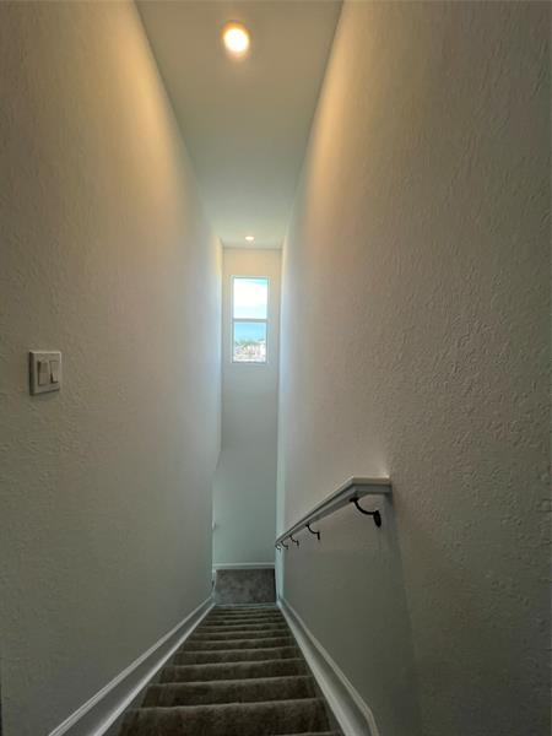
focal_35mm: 13
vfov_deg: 106.2
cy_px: 368
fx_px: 276
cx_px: 276
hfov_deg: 89.9
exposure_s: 1/120
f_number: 1.8
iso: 50
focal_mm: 1.57
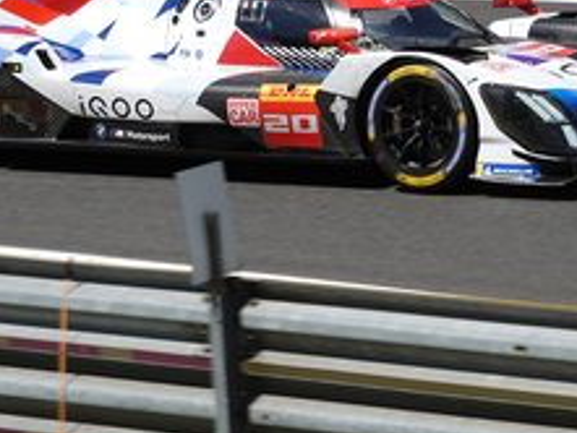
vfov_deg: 4.3
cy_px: 65
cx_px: 292
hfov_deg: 5.7
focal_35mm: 346
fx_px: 5770
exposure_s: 1/800
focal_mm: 64.84
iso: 100
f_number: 5
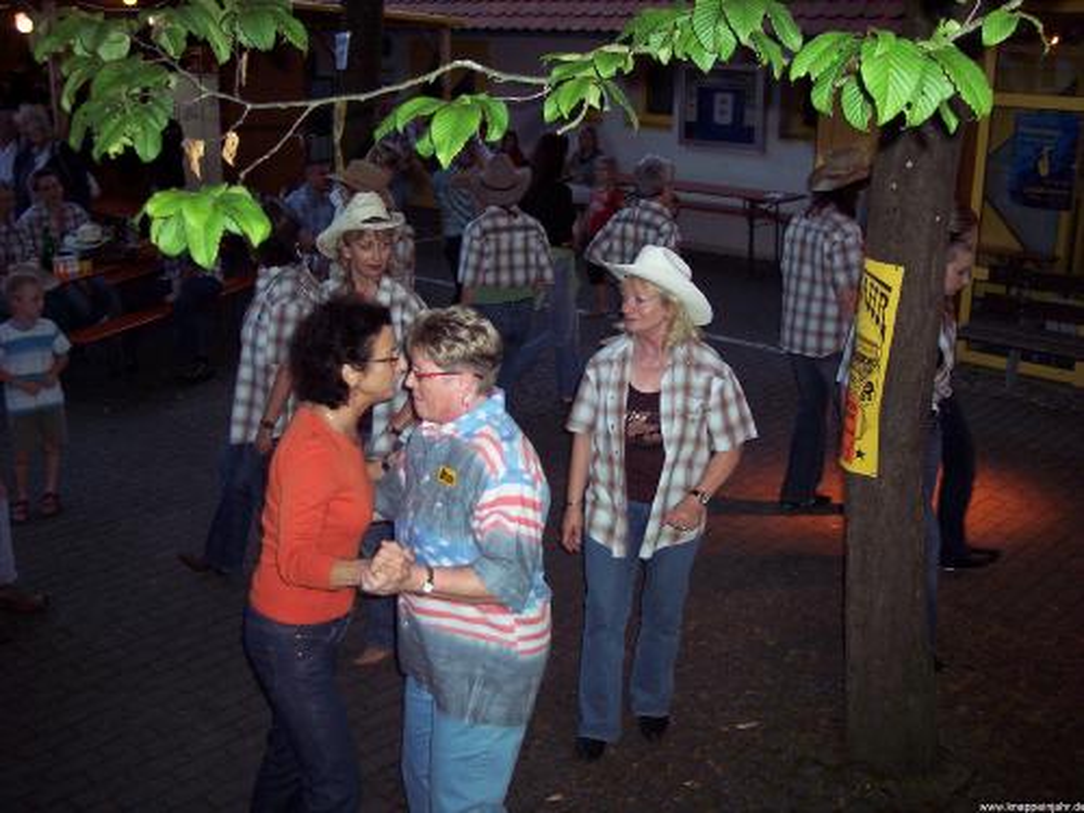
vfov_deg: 36.8
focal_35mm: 39
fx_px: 1221
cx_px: 542
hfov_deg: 47.9
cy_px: 406
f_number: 2.8
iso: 140
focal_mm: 8
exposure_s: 1/60
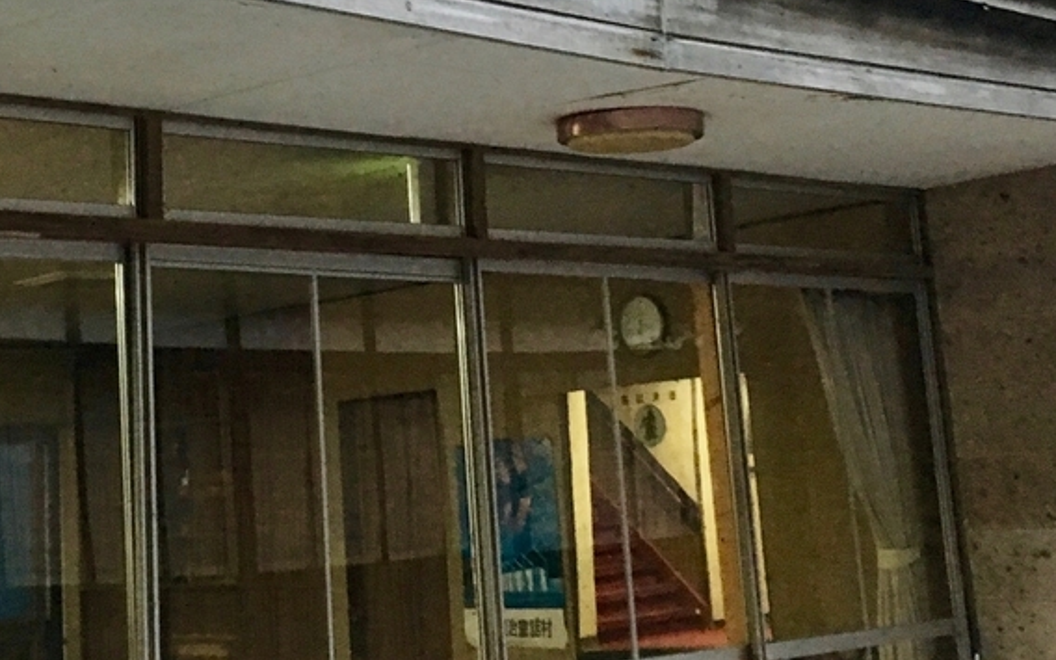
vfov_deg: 19.8
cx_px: 379
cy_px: 121
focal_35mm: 65
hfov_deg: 31.3
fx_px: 1871
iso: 250
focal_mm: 4.15
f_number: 2.2
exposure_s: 1/15
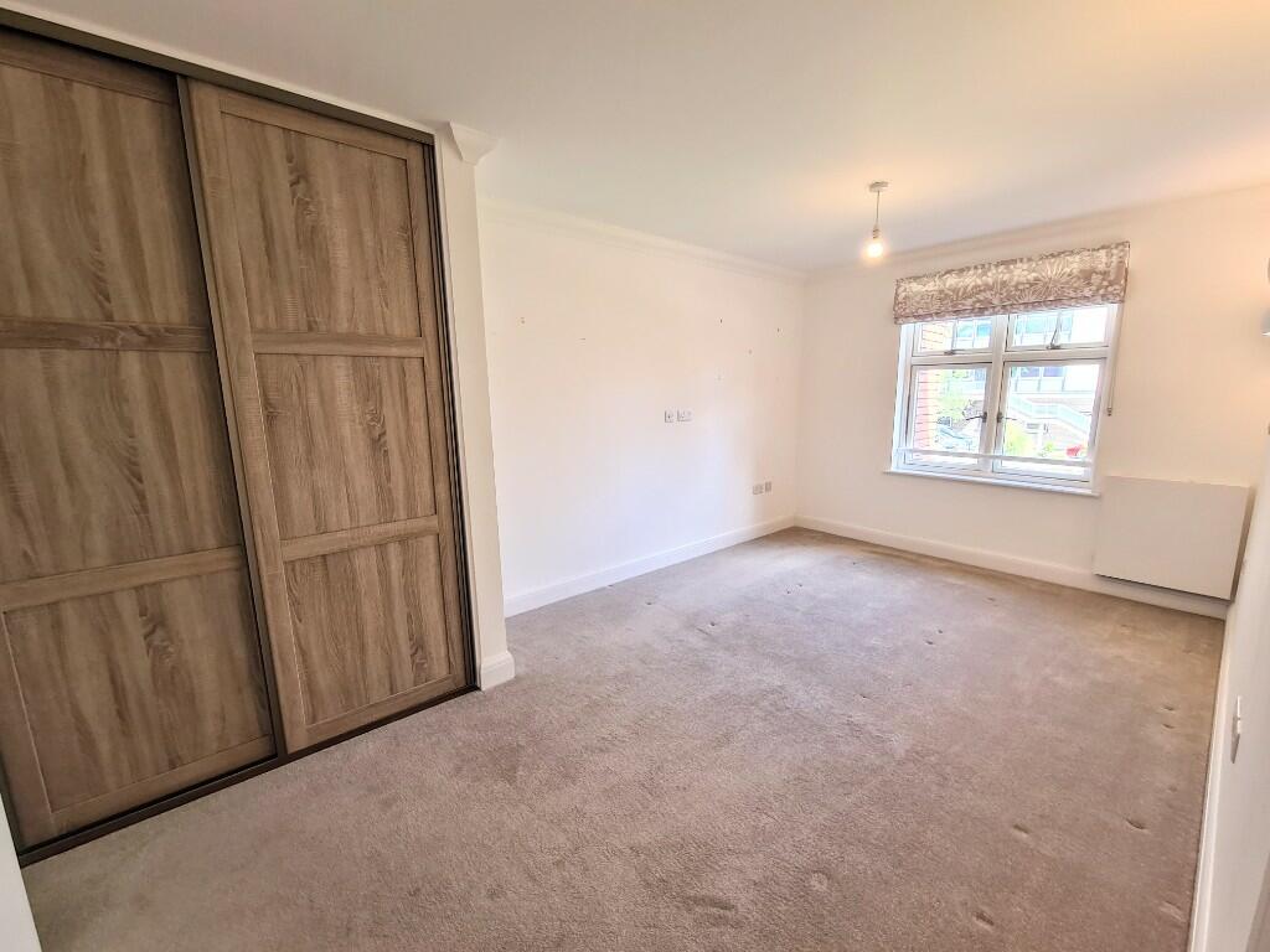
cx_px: 635
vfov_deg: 89.9
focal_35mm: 13
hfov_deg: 106.2
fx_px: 477
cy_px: 476
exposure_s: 1/50
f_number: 2.2
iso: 64
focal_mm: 2.2
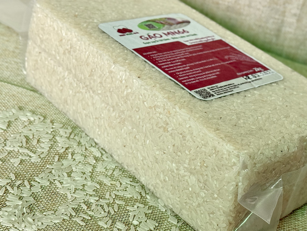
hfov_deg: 39.7
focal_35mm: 48
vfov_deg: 30.3
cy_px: 116
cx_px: 154
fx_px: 426
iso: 80
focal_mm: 6.76
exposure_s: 1/121
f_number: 1.78
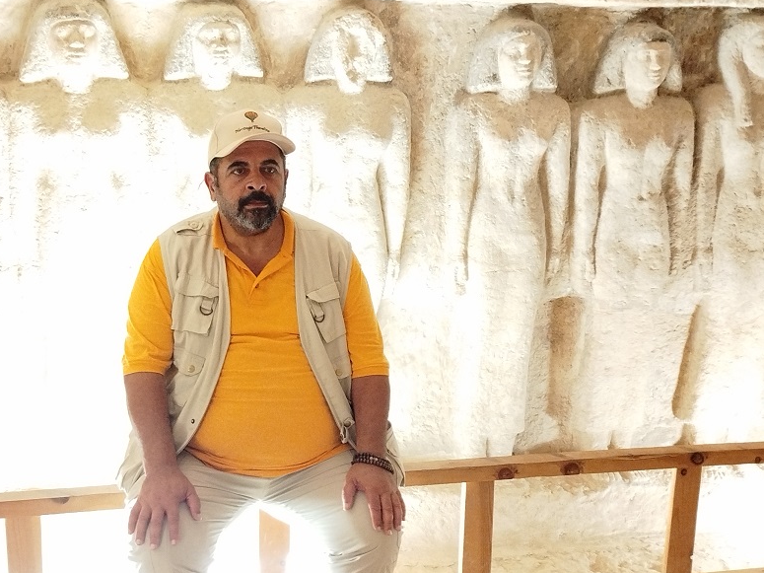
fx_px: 1059
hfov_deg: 39.4
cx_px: 279
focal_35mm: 48
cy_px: 349
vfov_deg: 30.2
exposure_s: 1/17
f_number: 1.7
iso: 640
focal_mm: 5.31
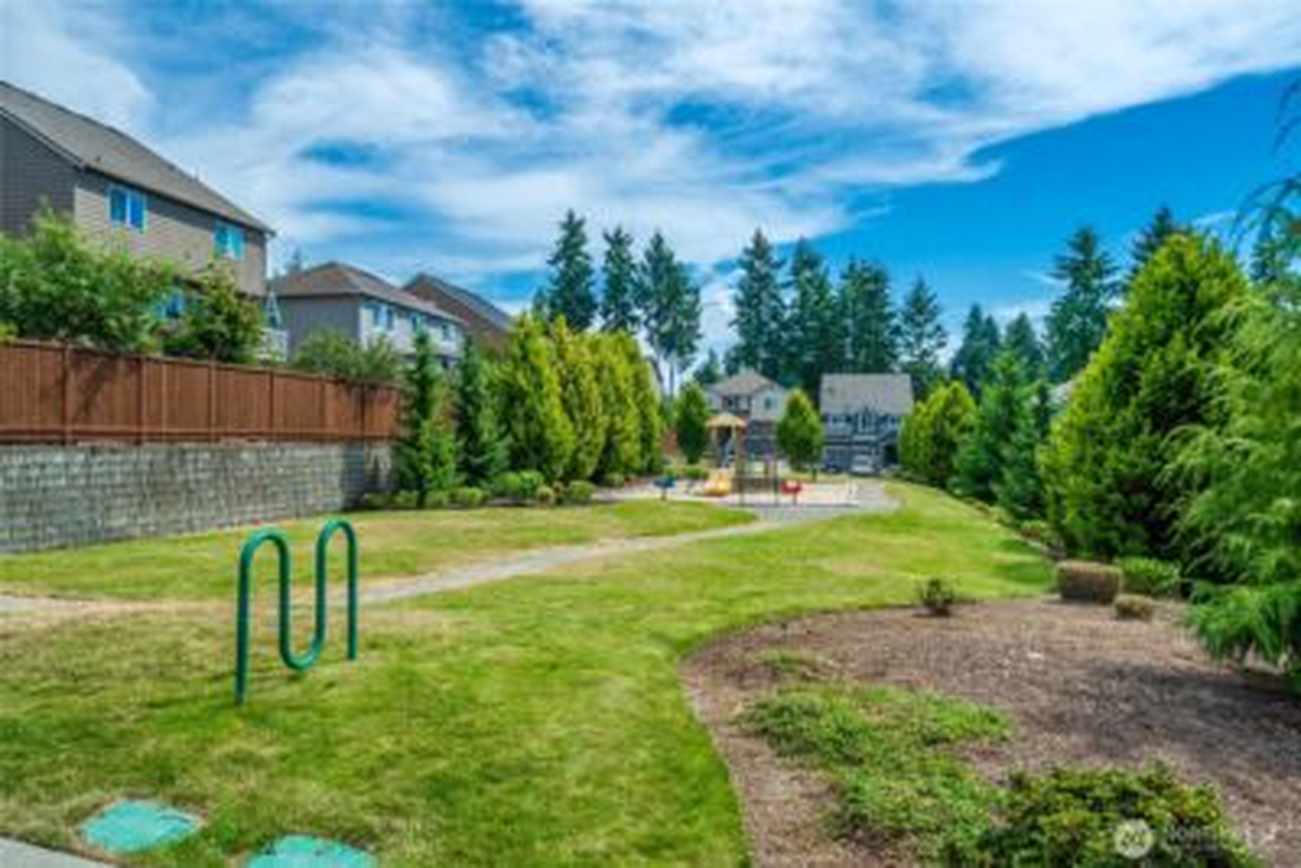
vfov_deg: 53.2
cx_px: 650
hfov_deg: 73.7
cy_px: 434
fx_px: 868
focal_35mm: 24
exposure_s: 1/400
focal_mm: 24
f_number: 8
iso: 100
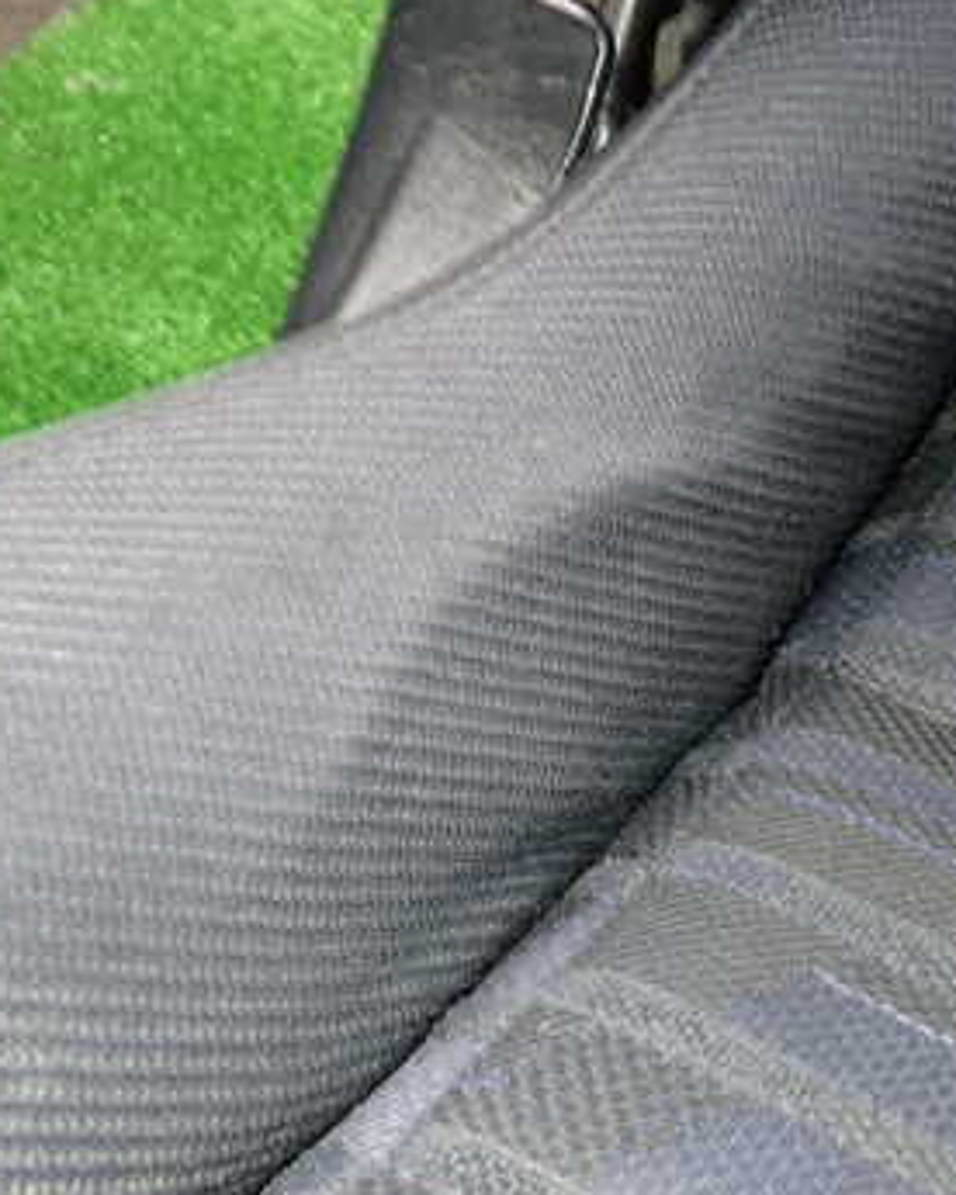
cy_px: 627
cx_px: 551
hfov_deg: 29.6
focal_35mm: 51
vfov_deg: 36.6
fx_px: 1804
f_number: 6.3
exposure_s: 1/30
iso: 200
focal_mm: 5.4
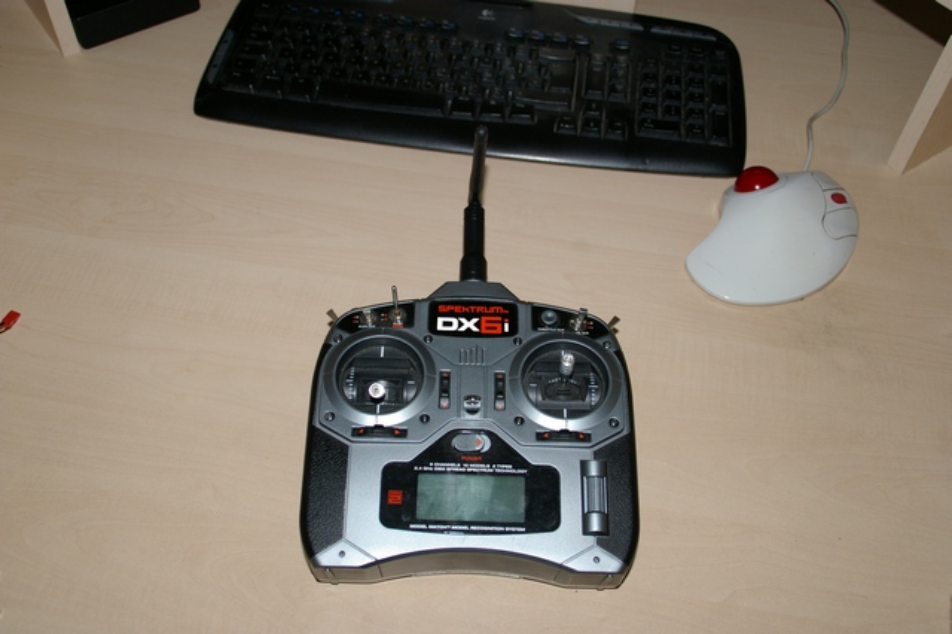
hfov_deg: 46.4
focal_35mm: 42
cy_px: 317
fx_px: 1110
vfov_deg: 31.9
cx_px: 476
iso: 200
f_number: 4
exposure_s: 1/45
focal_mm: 28
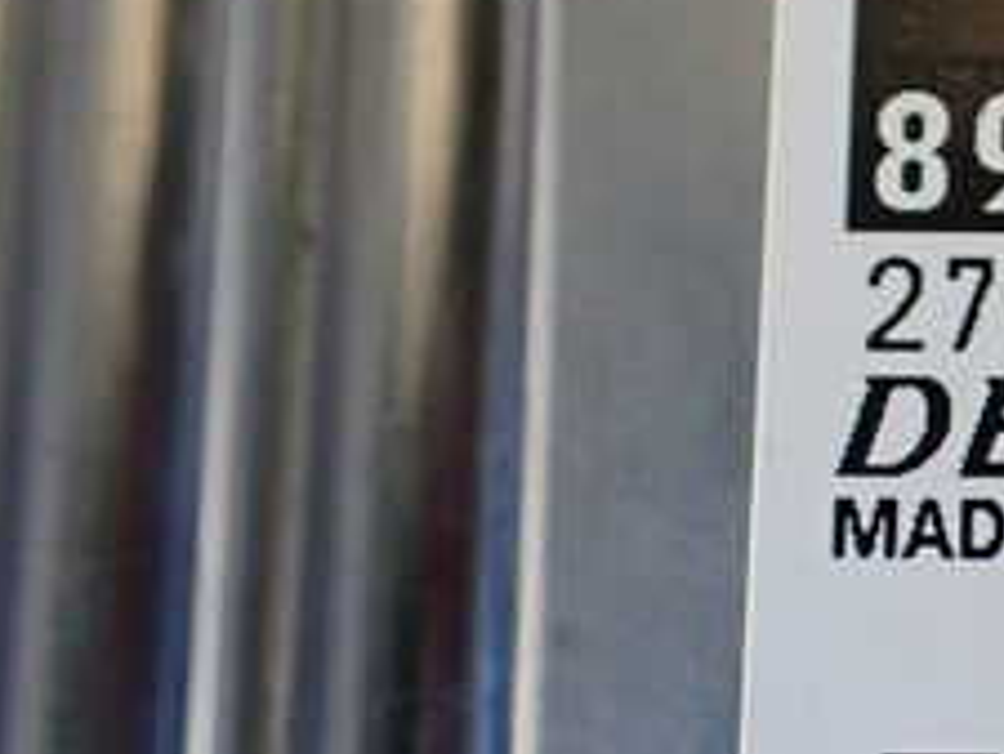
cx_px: 1312
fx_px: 2322
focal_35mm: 80
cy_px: 473
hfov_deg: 21.9
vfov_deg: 18.4
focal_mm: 5.4
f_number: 2.3
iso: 500
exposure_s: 1/125
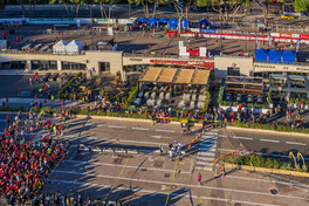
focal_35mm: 35
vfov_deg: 37.5
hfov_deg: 53.1
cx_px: 213
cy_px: 69
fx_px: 300
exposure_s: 1/1250
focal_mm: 8.4
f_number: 2.8
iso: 100
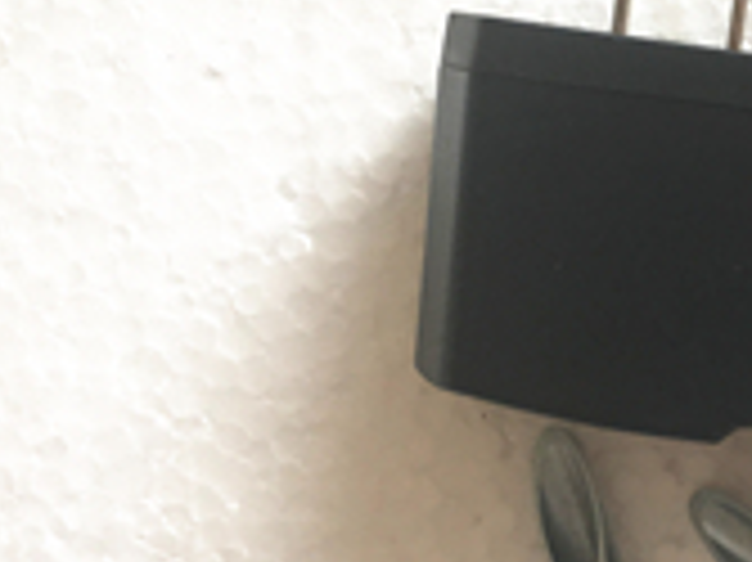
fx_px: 1889
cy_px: 142
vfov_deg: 16.9
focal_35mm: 87
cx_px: 887
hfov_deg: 21.1
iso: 32
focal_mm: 4.15
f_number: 2.2
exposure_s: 1/100
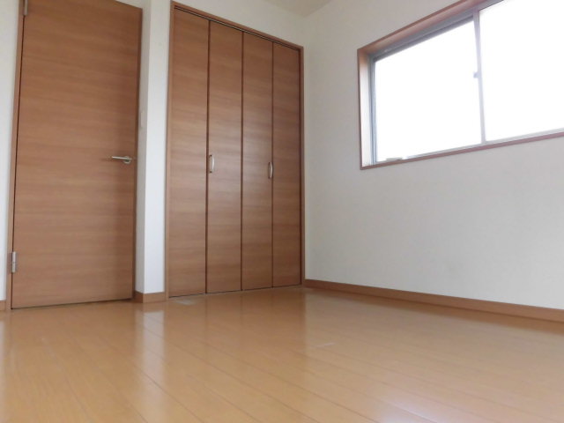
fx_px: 391
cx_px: 282
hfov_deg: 71.6
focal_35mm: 24
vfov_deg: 56.8
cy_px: 212
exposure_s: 1/40
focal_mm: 4.3
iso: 250
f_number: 3.1
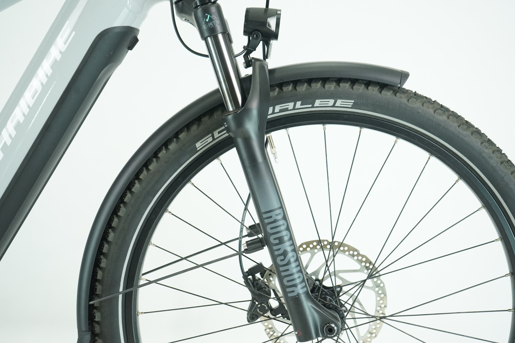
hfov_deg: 45.4
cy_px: 172
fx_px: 615
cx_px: 258
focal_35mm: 43
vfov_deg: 31.2
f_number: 5.6
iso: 2500
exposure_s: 1/200
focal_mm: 43
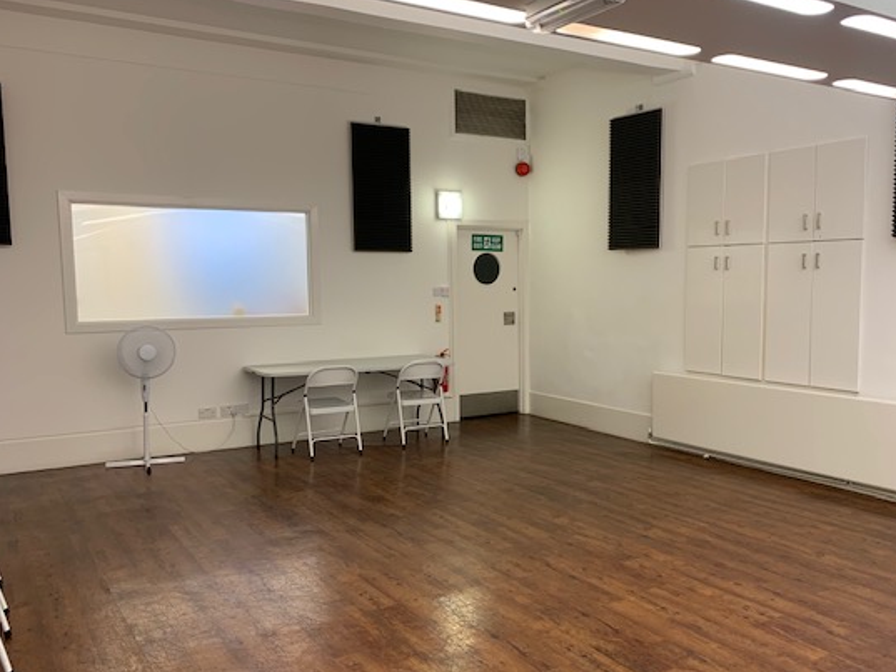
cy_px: 362
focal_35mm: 31
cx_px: 517
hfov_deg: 58.1
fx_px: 803
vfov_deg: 45.4
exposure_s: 1/50
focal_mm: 4.25
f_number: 1.8
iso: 80
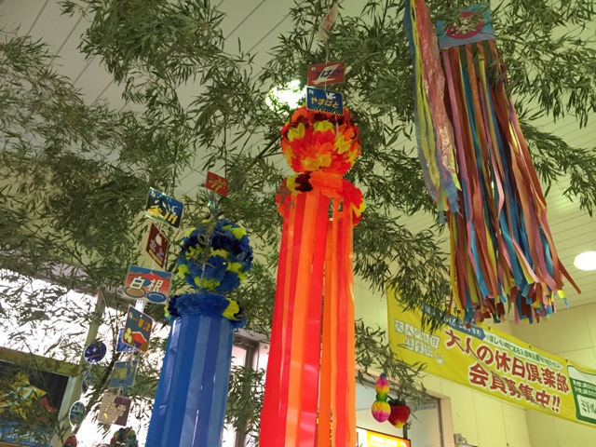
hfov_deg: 61.7
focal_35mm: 29
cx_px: 298
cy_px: 224
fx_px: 499
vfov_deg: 48.2
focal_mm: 4.15
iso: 200
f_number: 2.2
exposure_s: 1/33
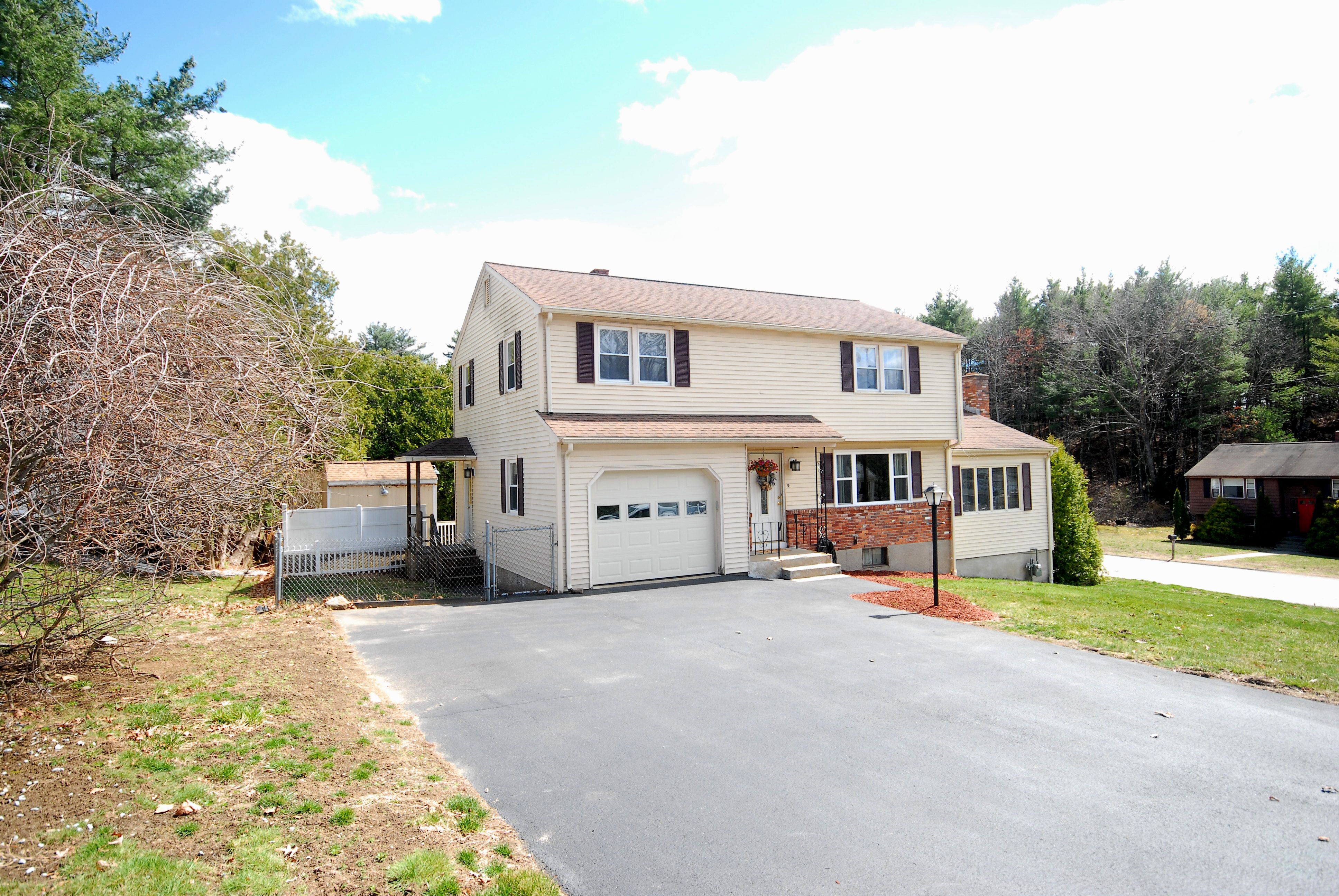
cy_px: 448
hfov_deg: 81.1
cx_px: 670
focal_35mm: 21
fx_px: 782
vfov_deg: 59.6
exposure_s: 1/100
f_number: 8
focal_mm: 14
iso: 200
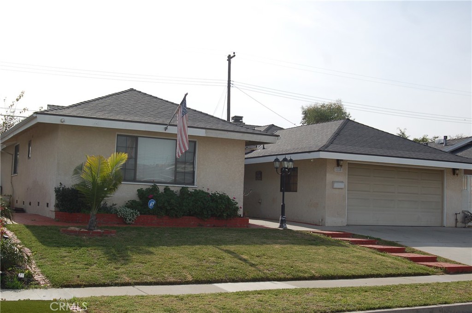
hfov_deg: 38.9
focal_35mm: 51
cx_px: 236
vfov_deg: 26.4
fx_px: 668
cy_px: 156
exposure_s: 1/1250
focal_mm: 34
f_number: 5
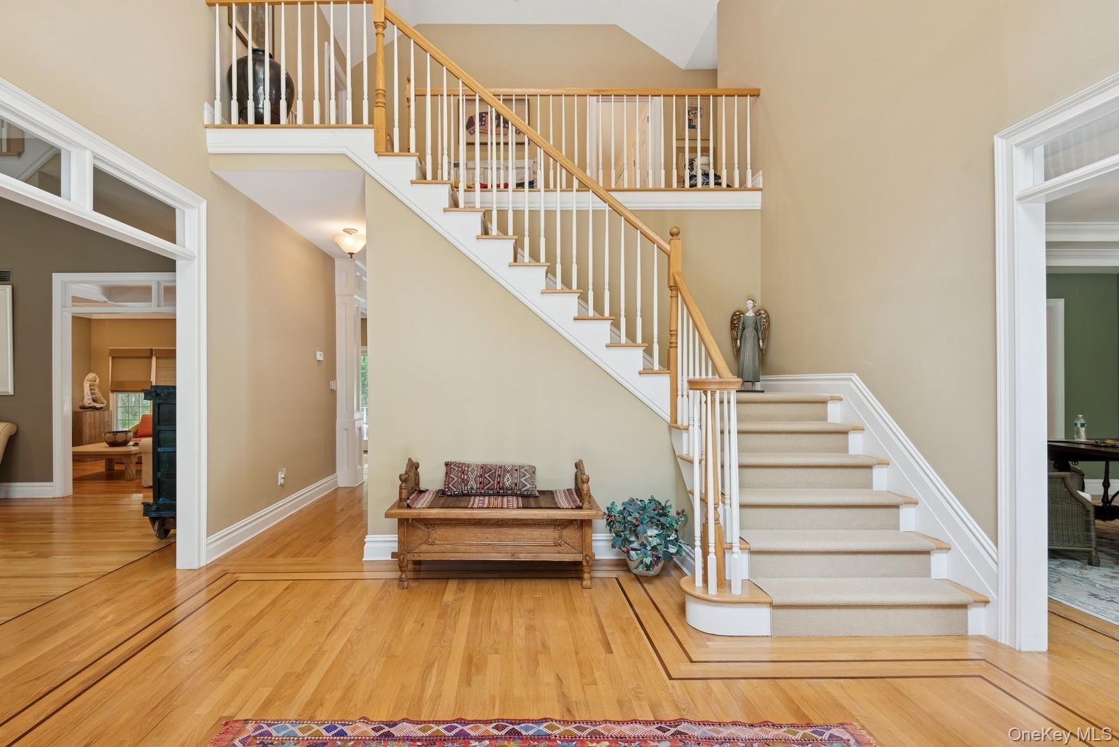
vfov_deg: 73.8
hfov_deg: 96.7
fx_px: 497
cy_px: 374
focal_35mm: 16
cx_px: 560
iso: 200
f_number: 9
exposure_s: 1/8
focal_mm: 16
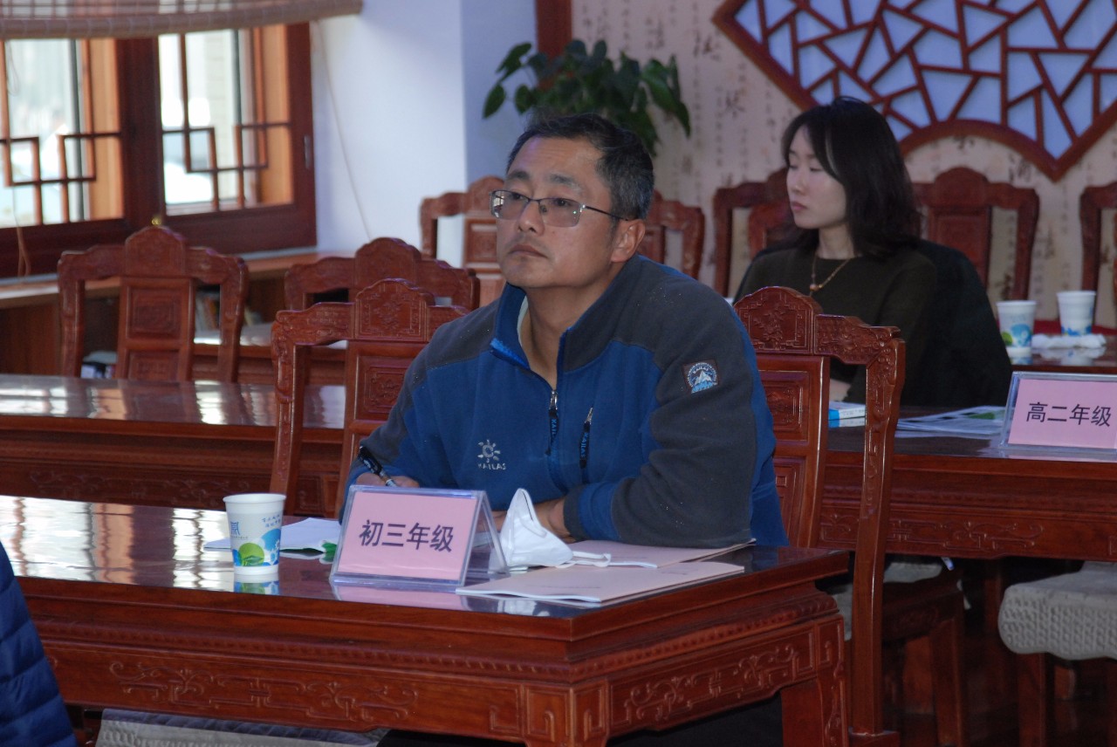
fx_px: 3960
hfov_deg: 16.1
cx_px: 558
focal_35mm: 128
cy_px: 374
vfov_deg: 10.8
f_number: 5
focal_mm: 85
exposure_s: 1/60
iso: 800
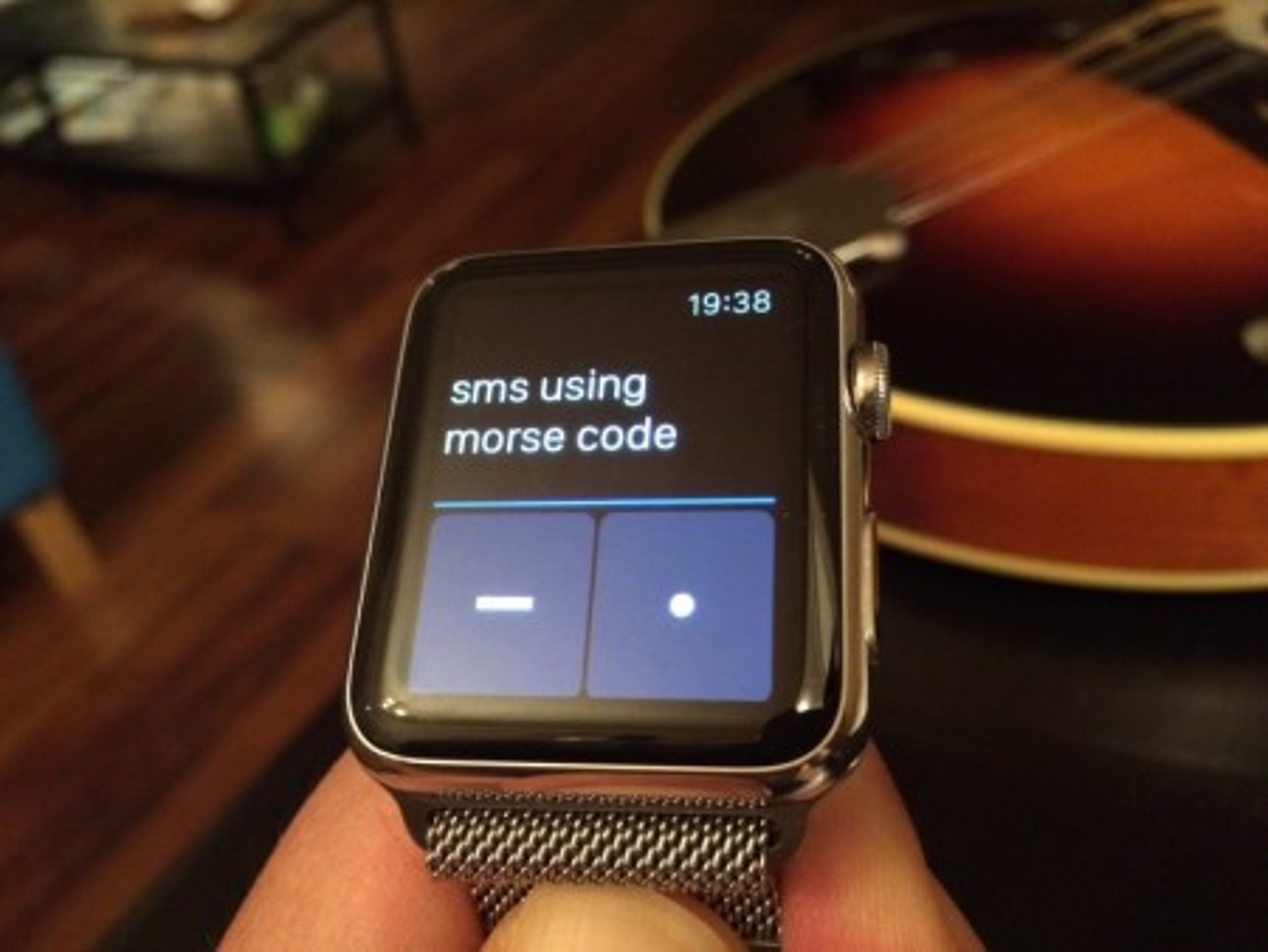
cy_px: 476
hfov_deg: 61.6
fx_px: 1063
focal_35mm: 29
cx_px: 634
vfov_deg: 48.3
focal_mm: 4.15
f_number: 2.2
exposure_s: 1/15
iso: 320
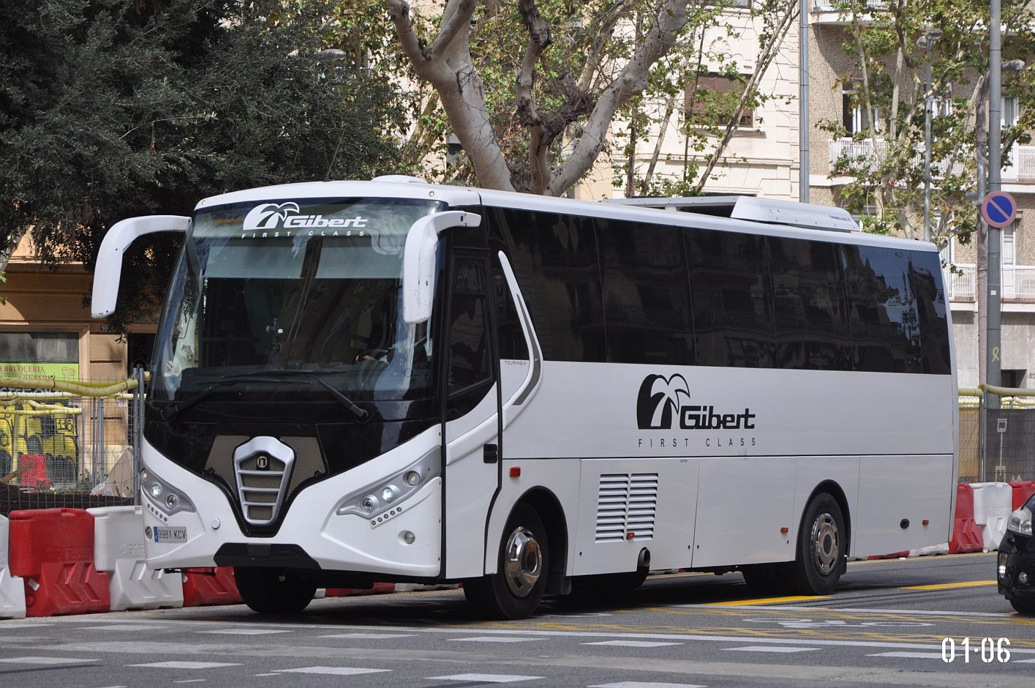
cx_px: 518
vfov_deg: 11.4
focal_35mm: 120
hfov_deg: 17.1
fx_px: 3446
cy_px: 344
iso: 400
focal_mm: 80
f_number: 5.3
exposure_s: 1/1250
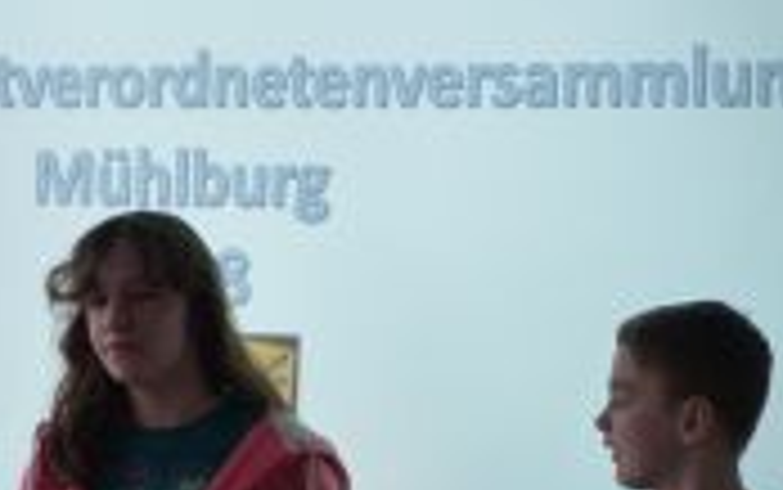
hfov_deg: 12.4
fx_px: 3587
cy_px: 207
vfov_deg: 7.8
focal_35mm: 168
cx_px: 720
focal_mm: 12.5
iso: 160
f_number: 2.8
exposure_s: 1/60
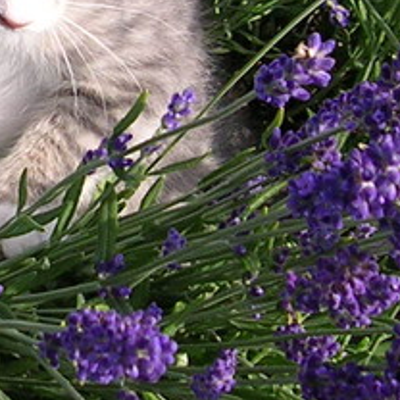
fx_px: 2157
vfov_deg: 10.6
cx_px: -4
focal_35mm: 165
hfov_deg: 10.5
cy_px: 112
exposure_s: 1/650
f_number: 2.8
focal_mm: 5.8
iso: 50
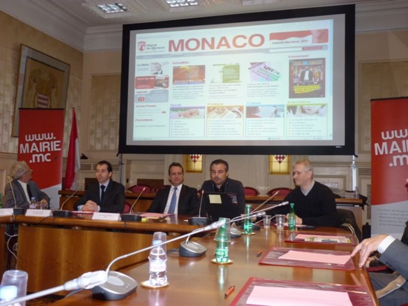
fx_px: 448
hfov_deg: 49.0
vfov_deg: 37.7
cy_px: 153
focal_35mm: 38
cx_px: 204
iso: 250
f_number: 3.6
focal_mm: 6.8
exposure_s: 1/30
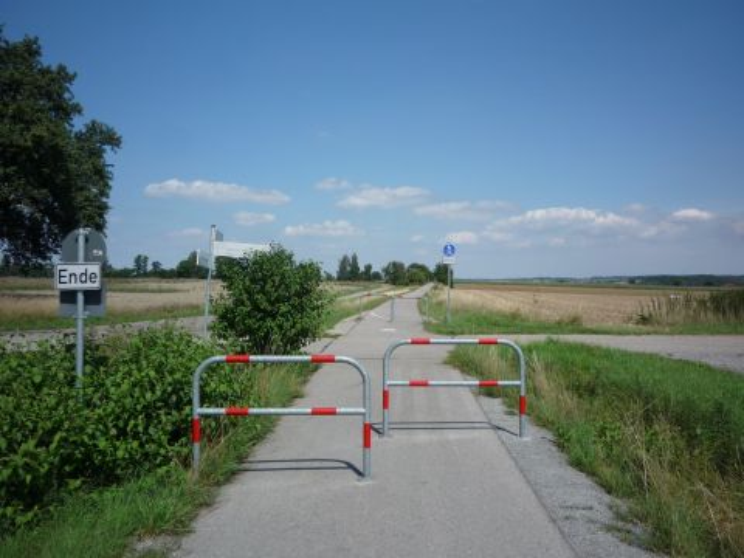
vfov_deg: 44.2
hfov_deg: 56.8
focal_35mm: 32
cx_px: 372
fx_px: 688
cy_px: 279
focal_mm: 5.2
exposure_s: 1/640
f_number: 5.6
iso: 100
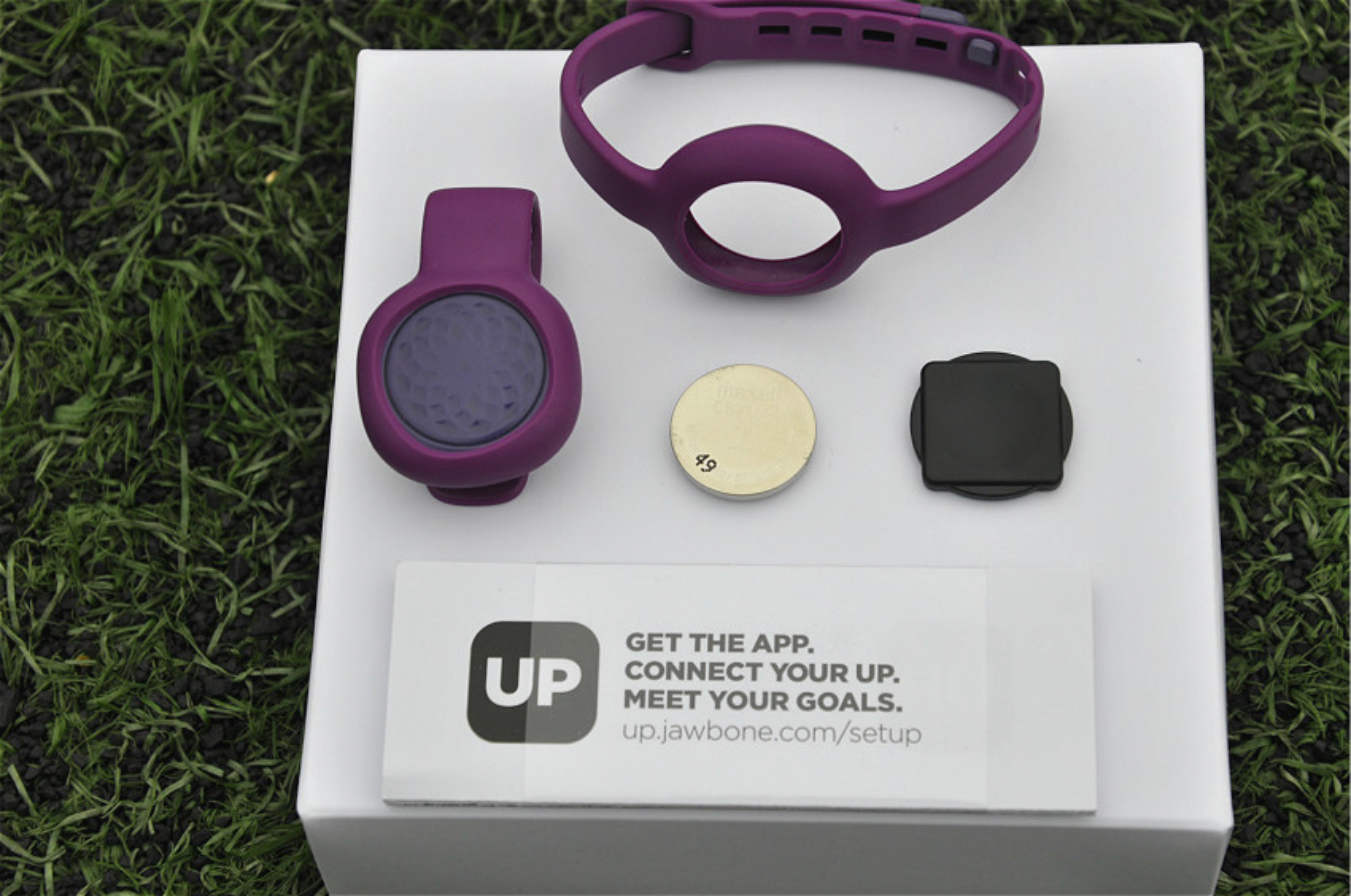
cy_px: 448
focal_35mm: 105
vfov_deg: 13.0
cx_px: 676
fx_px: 3934
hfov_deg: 19.5
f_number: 9
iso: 200
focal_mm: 70
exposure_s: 1/320
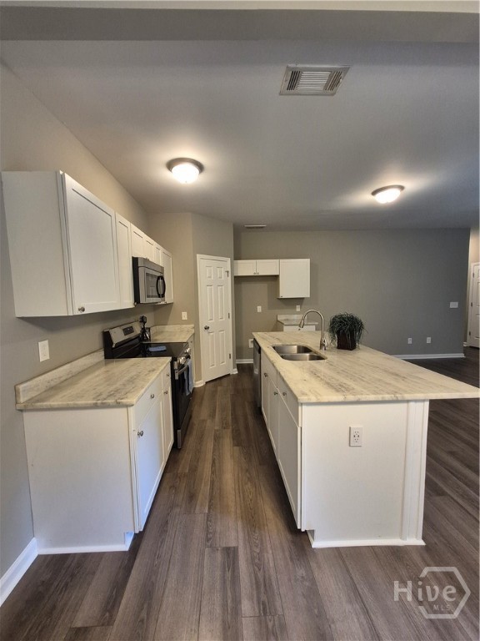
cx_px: 240
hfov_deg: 89.9
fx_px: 240
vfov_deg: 106.2
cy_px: 320
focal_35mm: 13
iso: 250
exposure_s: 1/60
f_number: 2.2
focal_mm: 1.74
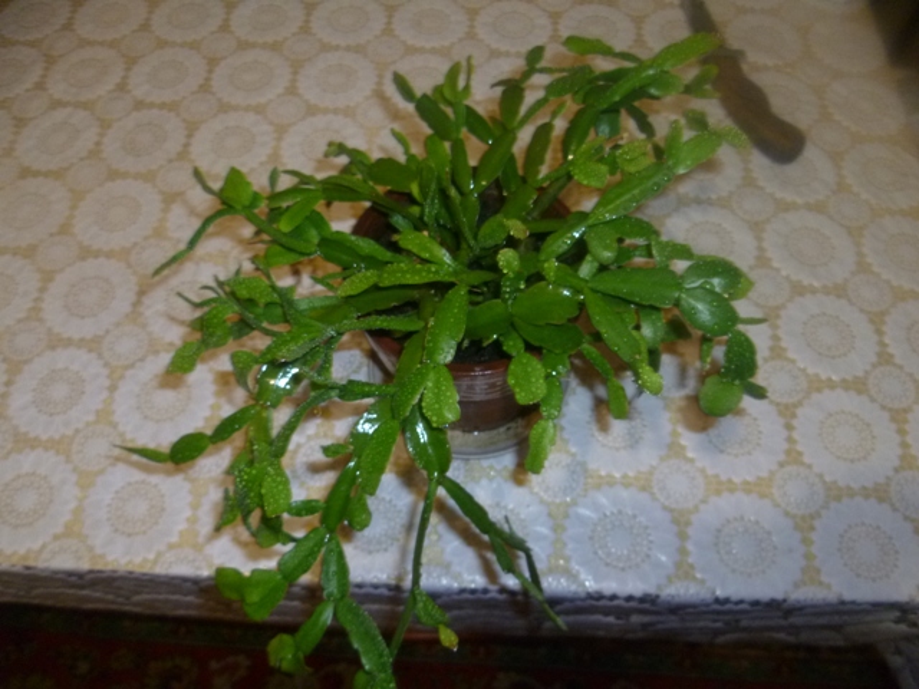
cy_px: 344
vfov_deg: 49.7
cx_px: 460
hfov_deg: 63.4
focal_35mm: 28
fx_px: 743
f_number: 2.8
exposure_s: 1/30
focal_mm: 5
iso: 250
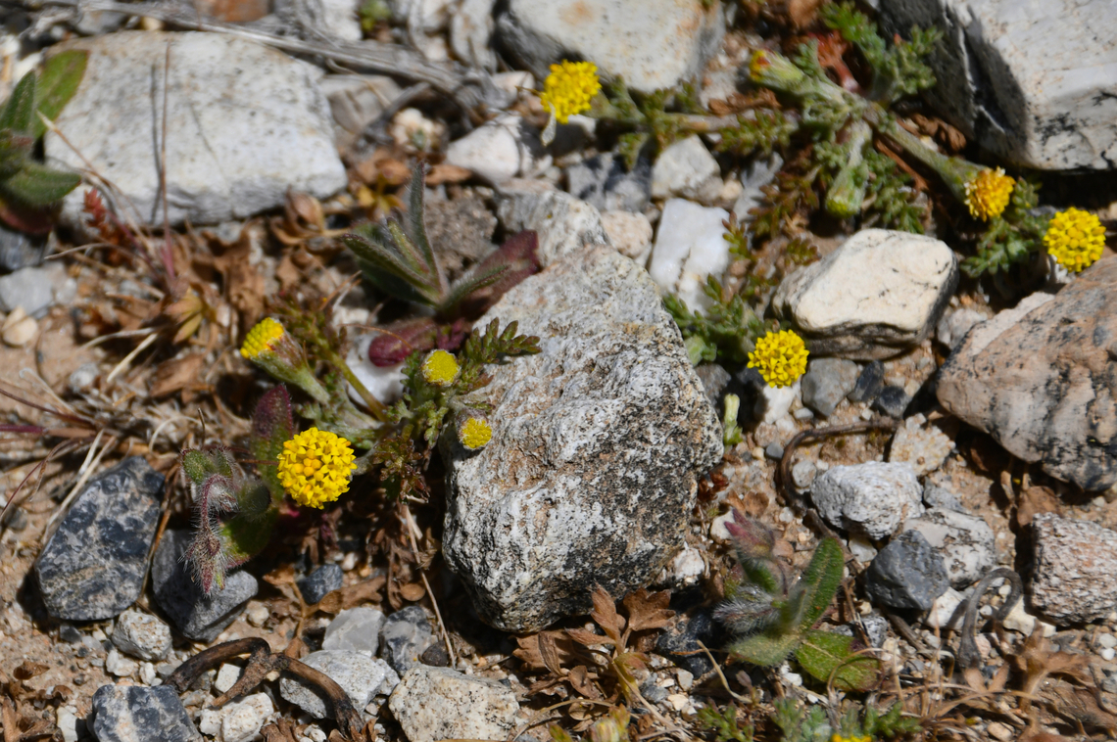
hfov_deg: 5.5
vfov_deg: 3.7
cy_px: 371
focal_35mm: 375
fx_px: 11625
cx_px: 558
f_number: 8
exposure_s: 1/320
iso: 100
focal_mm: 250
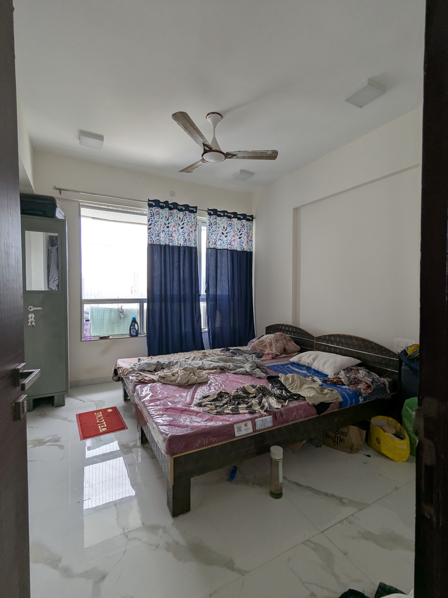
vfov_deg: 94.5
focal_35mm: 16
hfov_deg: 78.1
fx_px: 276
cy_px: 299
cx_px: 224
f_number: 2.2
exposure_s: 1/117
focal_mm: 2.35
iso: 63
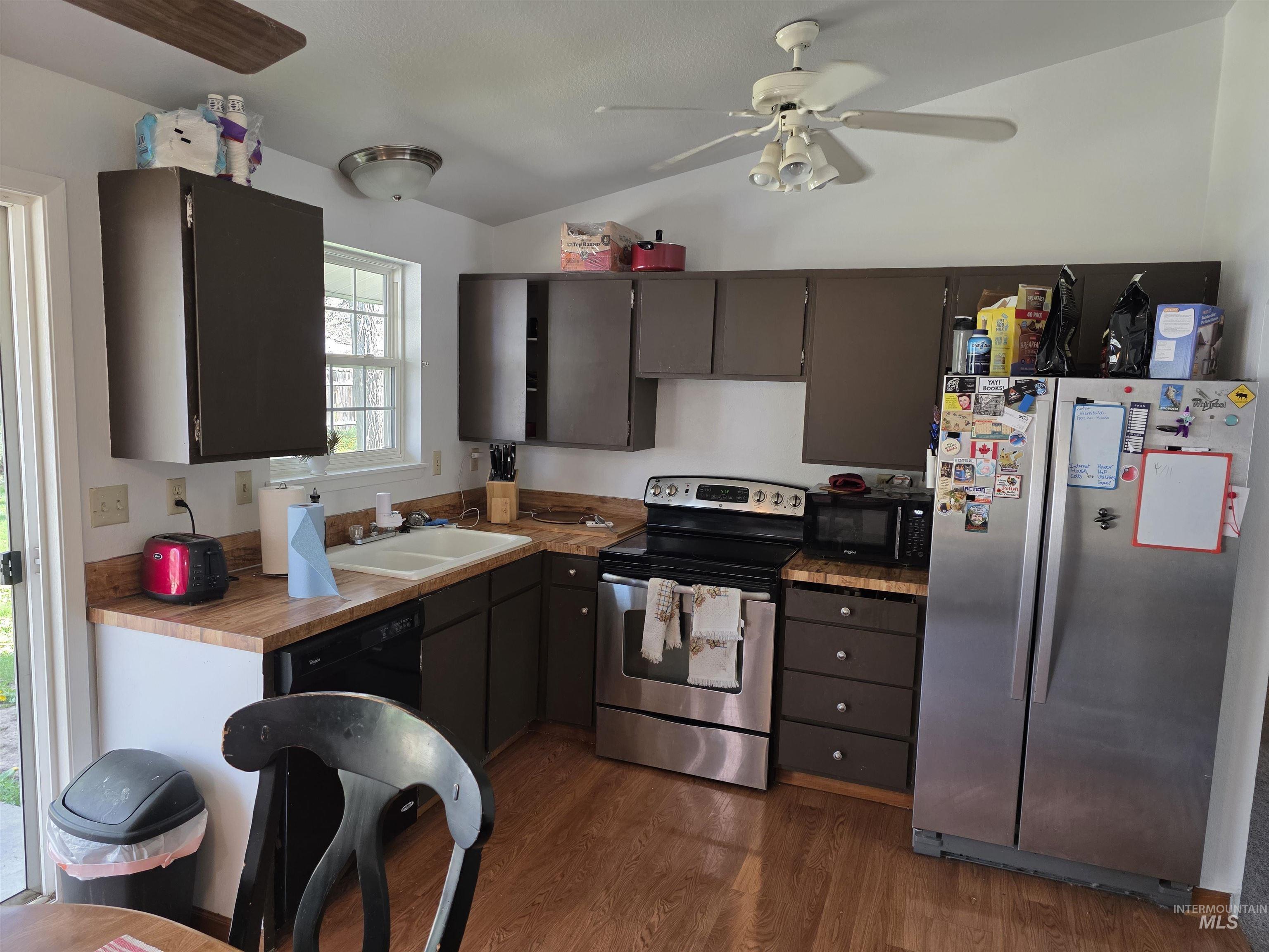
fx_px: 843
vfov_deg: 58.9
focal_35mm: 23
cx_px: 634
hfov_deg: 73.9
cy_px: 476
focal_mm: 6.3
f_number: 1.7
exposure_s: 1/120
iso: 200
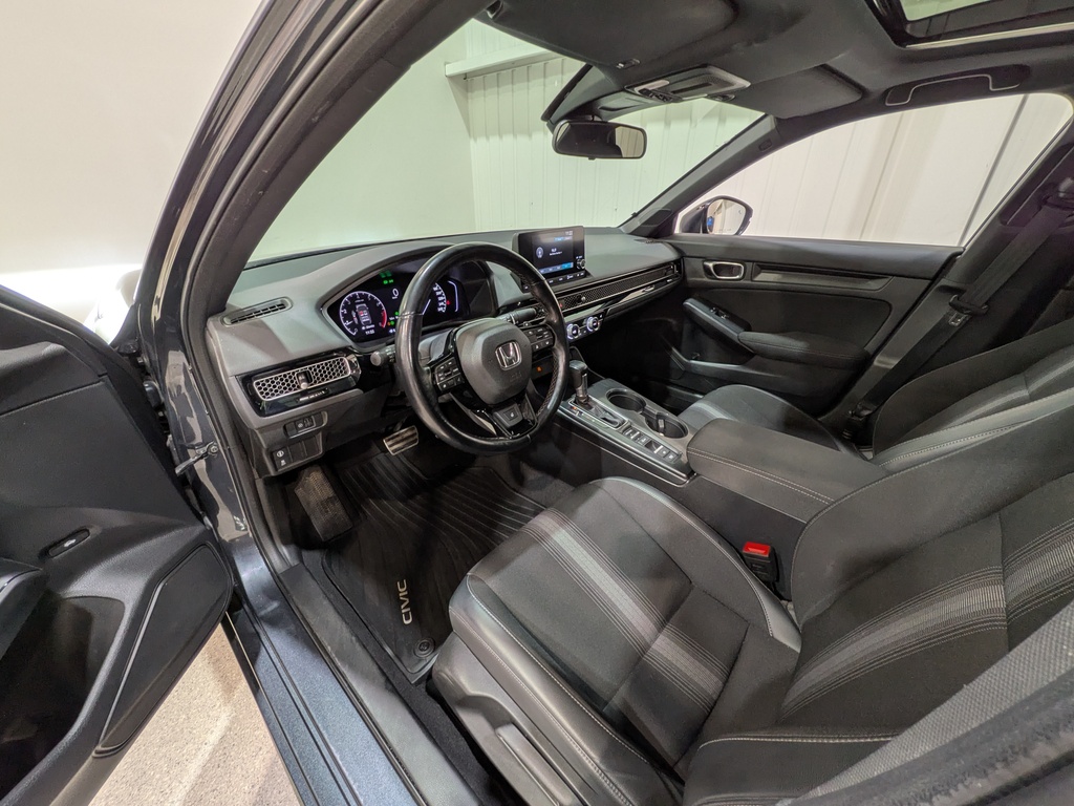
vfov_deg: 85.7
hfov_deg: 102.1
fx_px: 434
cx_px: 537
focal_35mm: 14
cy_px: 403
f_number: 2.2
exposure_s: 1/33.3
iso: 57
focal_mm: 1.83
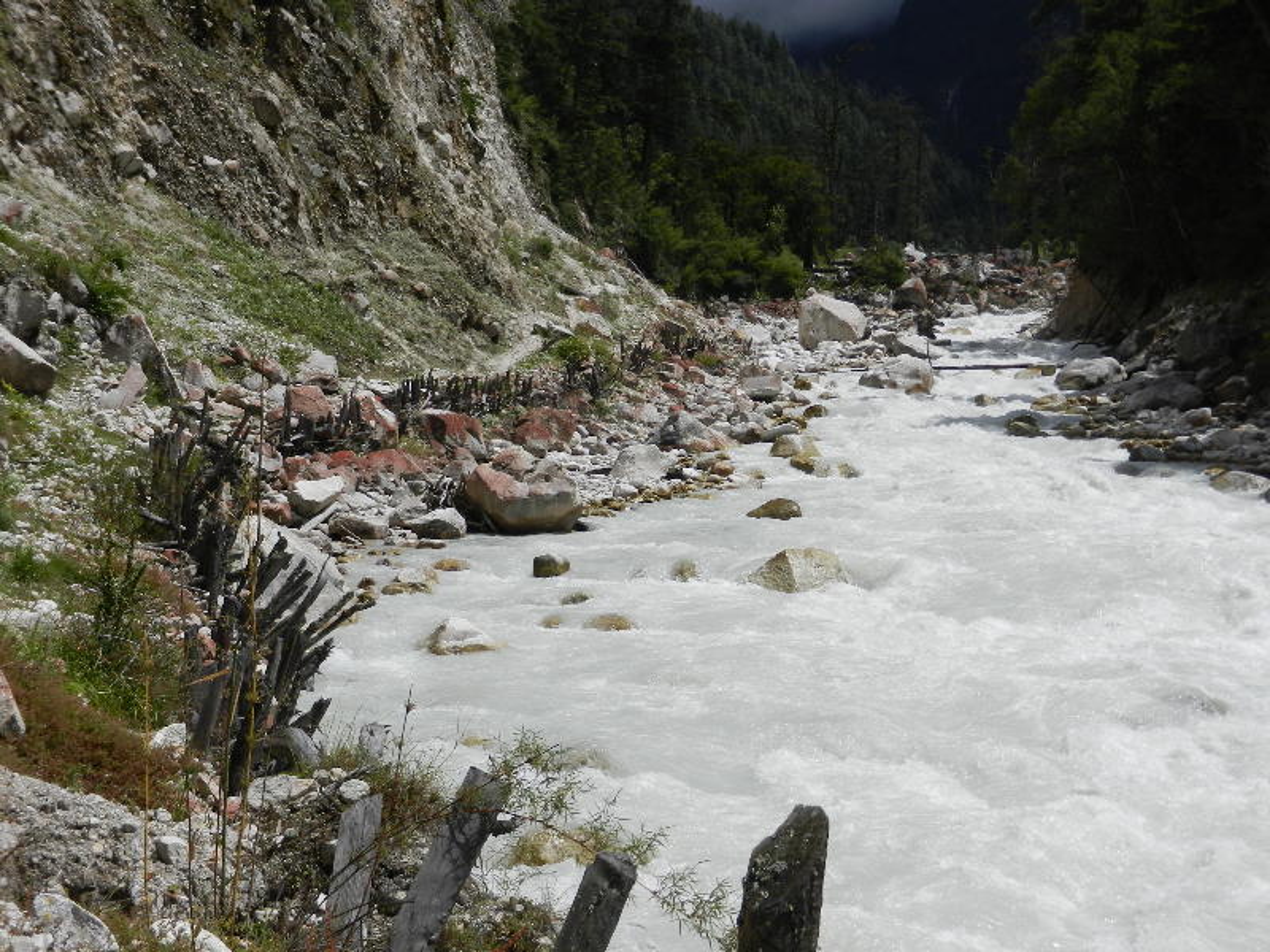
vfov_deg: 27.5
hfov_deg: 36.2
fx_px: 1944
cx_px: 635
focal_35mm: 53
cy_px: 476
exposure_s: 1/640
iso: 160
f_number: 8.8
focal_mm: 9.4
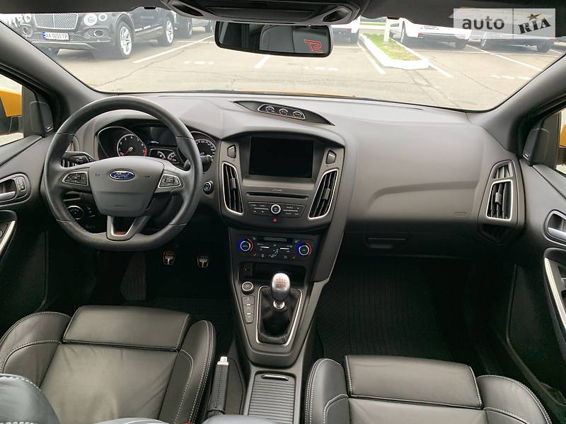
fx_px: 425
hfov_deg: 67.3
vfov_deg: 53.1
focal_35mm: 26
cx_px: 283
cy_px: 212
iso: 100
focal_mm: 4.2
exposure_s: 1/68
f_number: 1.8
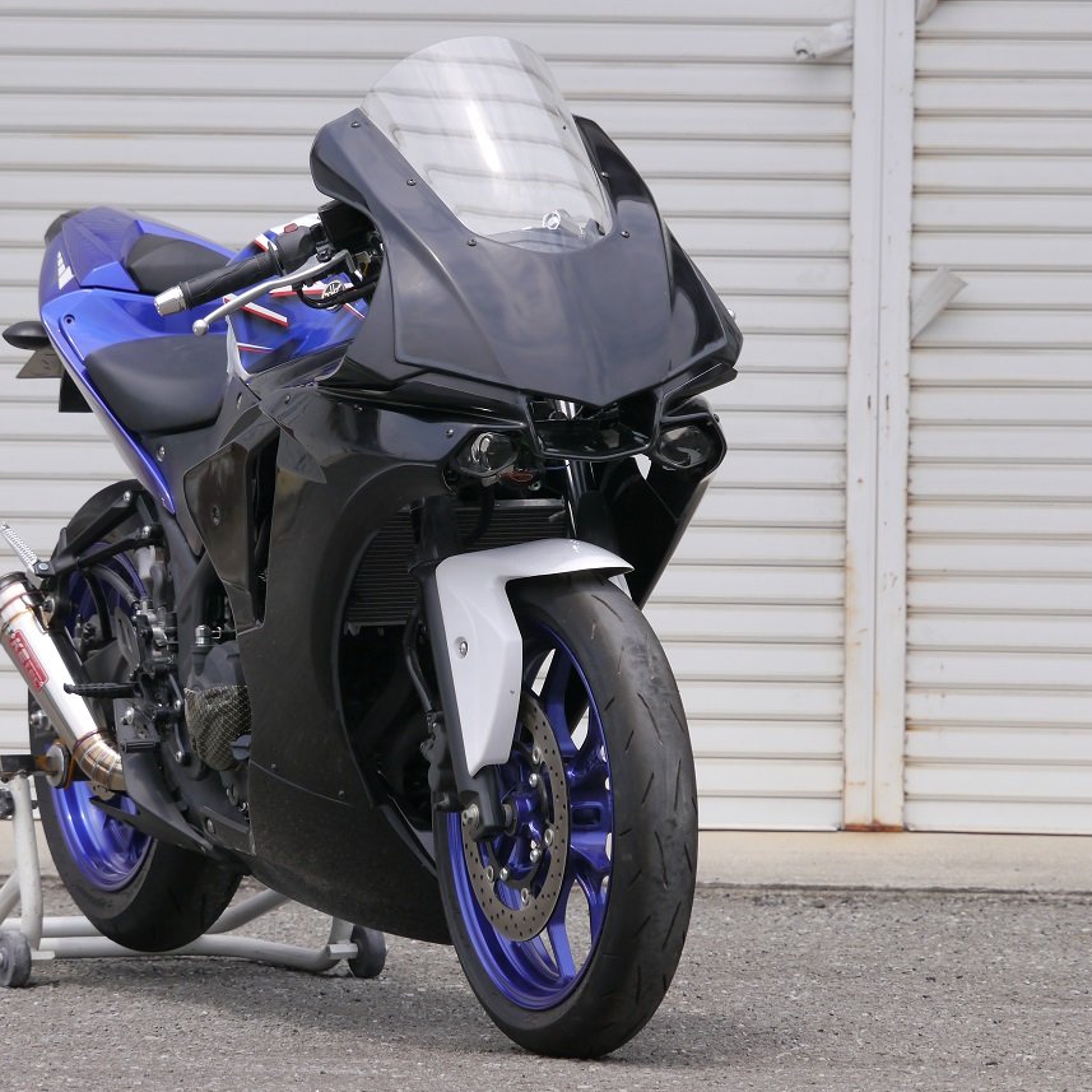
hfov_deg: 7.2
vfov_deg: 7.2
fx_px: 8708
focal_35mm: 244
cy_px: 545
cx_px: 395
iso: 160
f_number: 6.3
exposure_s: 1/400
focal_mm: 103
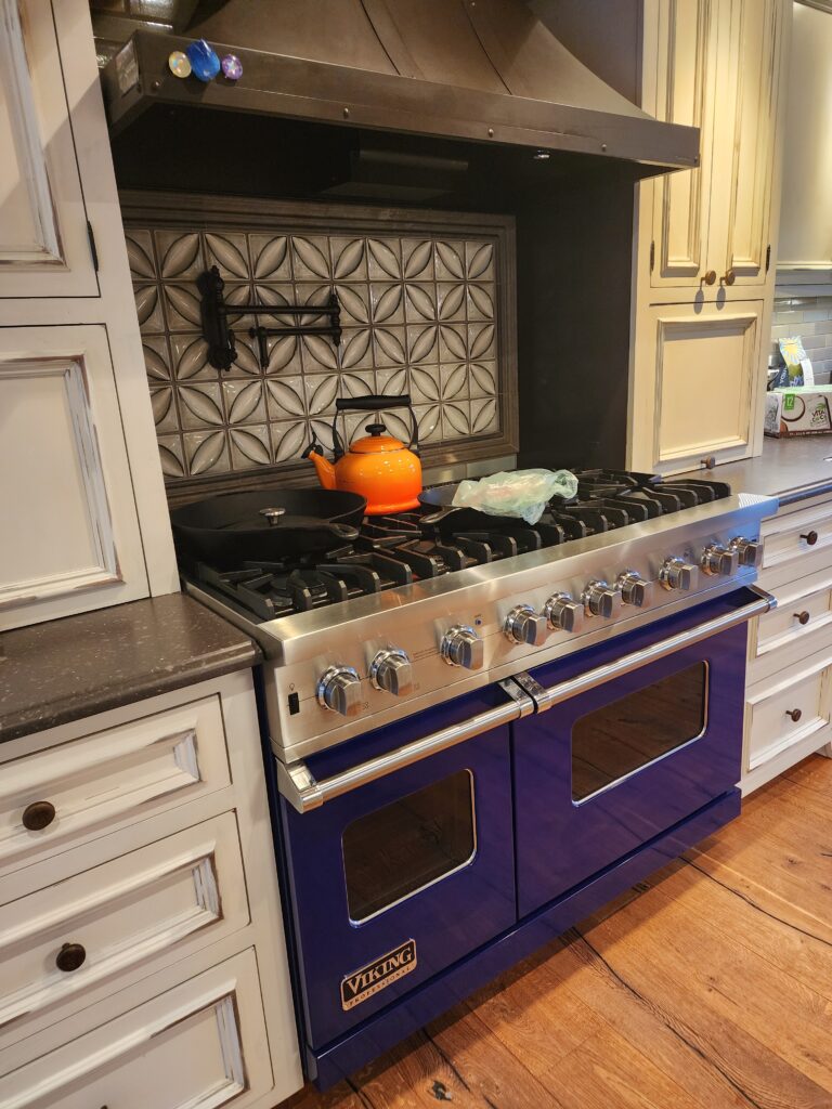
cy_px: 554
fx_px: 737
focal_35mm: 23
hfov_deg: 58.9
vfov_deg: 73.9
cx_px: 416
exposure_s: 1/60
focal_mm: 6.4
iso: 500
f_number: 1.8
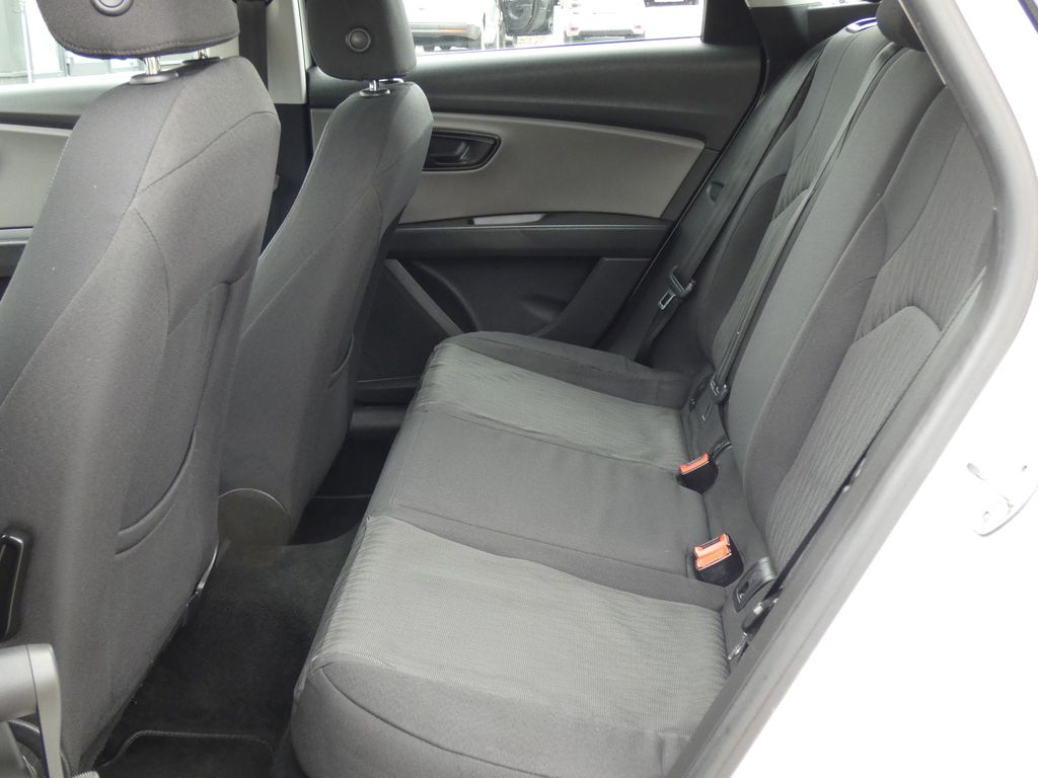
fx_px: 1289
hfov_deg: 43.9
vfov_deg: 33.6
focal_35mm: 43
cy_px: 389
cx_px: 519
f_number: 3.7
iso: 320
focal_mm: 7.8
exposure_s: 1/80
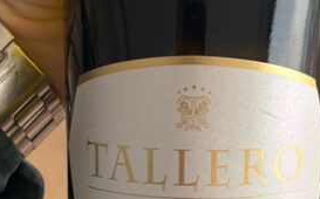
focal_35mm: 42
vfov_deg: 29.3
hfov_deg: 47.2
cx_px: 171
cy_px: 178
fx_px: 366
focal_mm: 5.7
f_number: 1.5
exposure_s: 1/43
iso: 200
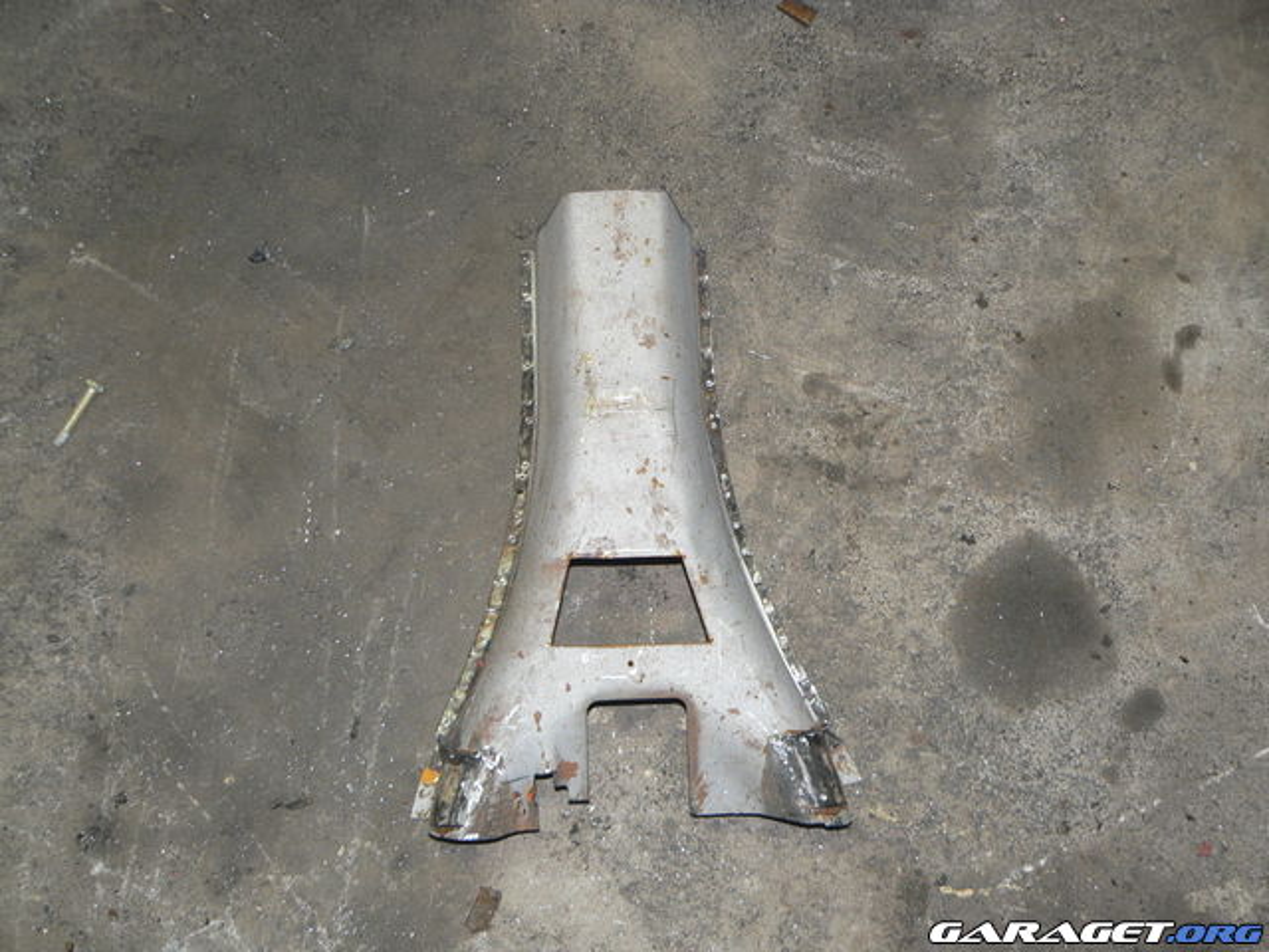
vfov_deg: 39.7
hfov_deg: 51.4
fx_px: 1320
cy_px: 476
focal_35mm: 36
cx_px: 634
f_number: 2.8
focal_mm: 6
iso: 100
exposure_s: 1/30
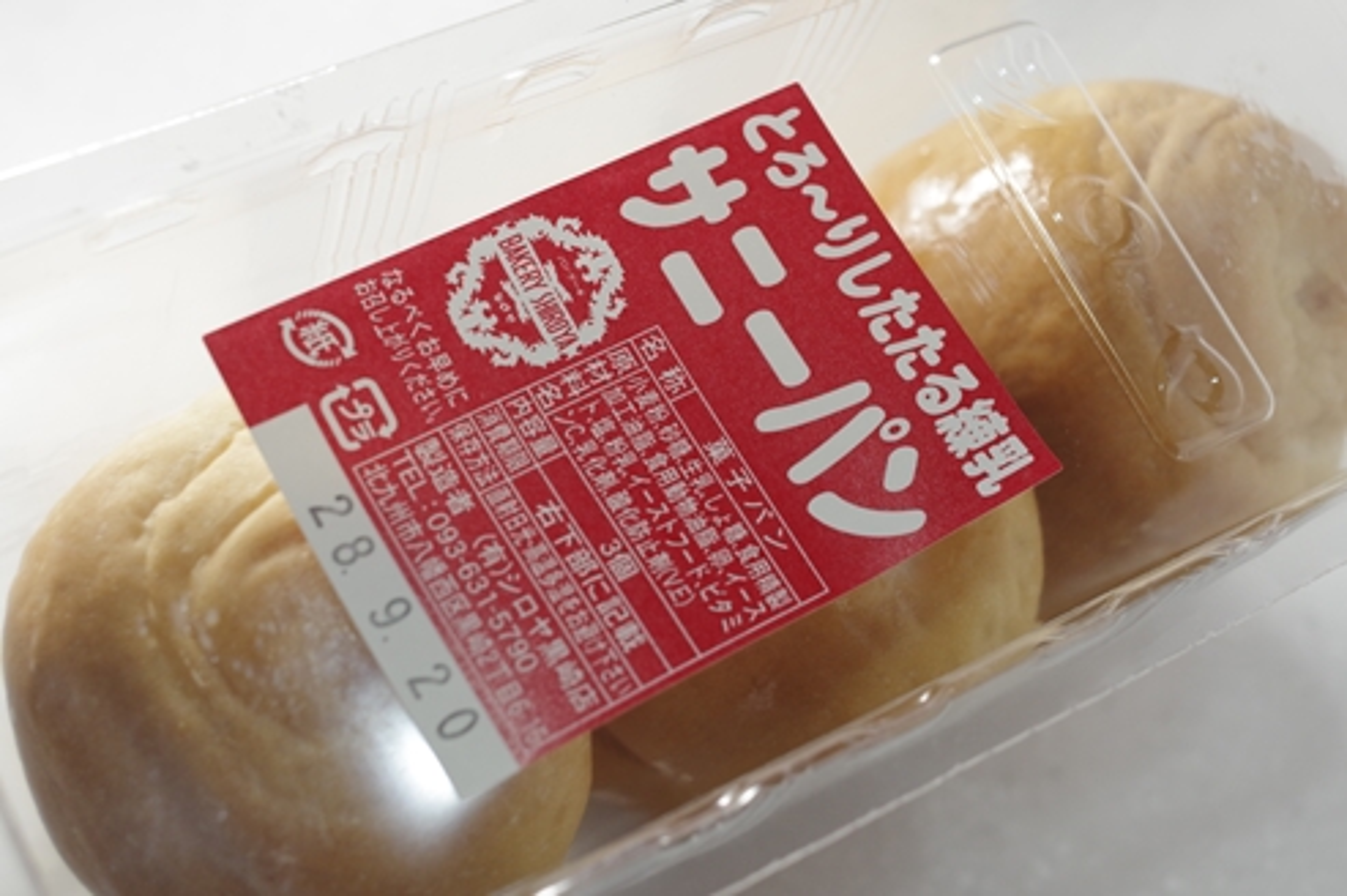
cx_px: 674
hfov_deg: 38.2
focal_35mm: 52
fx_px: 1944
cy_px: 448
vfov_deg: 26.0
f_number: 6.3
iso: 800
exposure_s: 1/100
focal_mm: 35
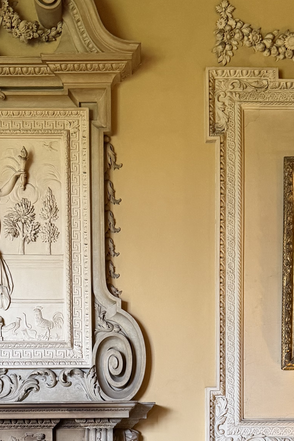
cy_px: 463
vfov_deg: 29.7
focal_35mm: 62
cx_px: 145
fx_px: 760
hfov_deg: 21.9
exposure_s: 1/50
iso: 320
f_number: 1.78
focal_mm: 6.76
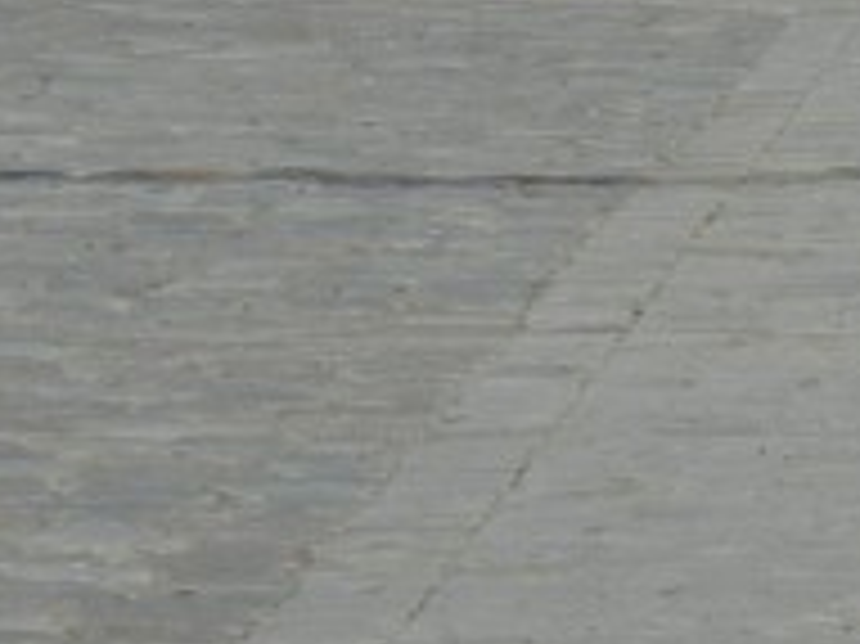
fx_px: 13556
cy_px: -338
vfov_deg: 2.7
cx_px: 1144
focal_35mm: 546
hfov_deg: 3.6
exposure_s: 1/390
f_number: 9
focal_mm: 18.3
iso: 160
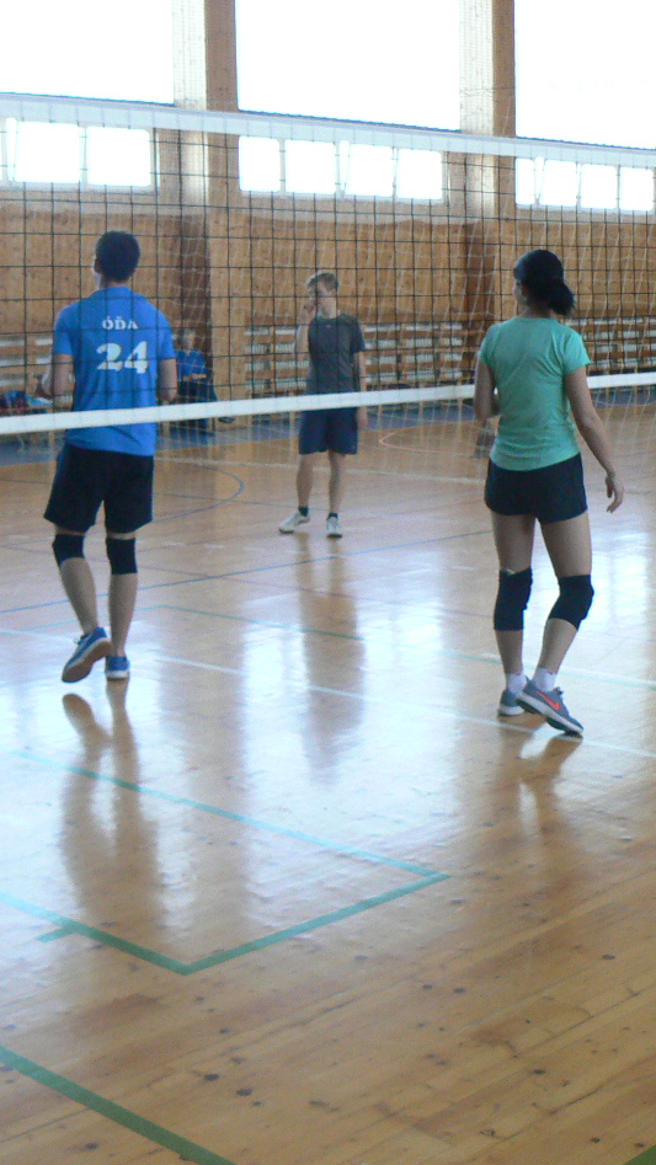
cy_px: 583
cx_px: 36
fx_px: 1638
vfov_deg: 39.2
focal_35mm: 53
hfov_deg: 22.0
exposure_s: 1/80
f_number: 2.8
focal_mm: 6
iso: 200
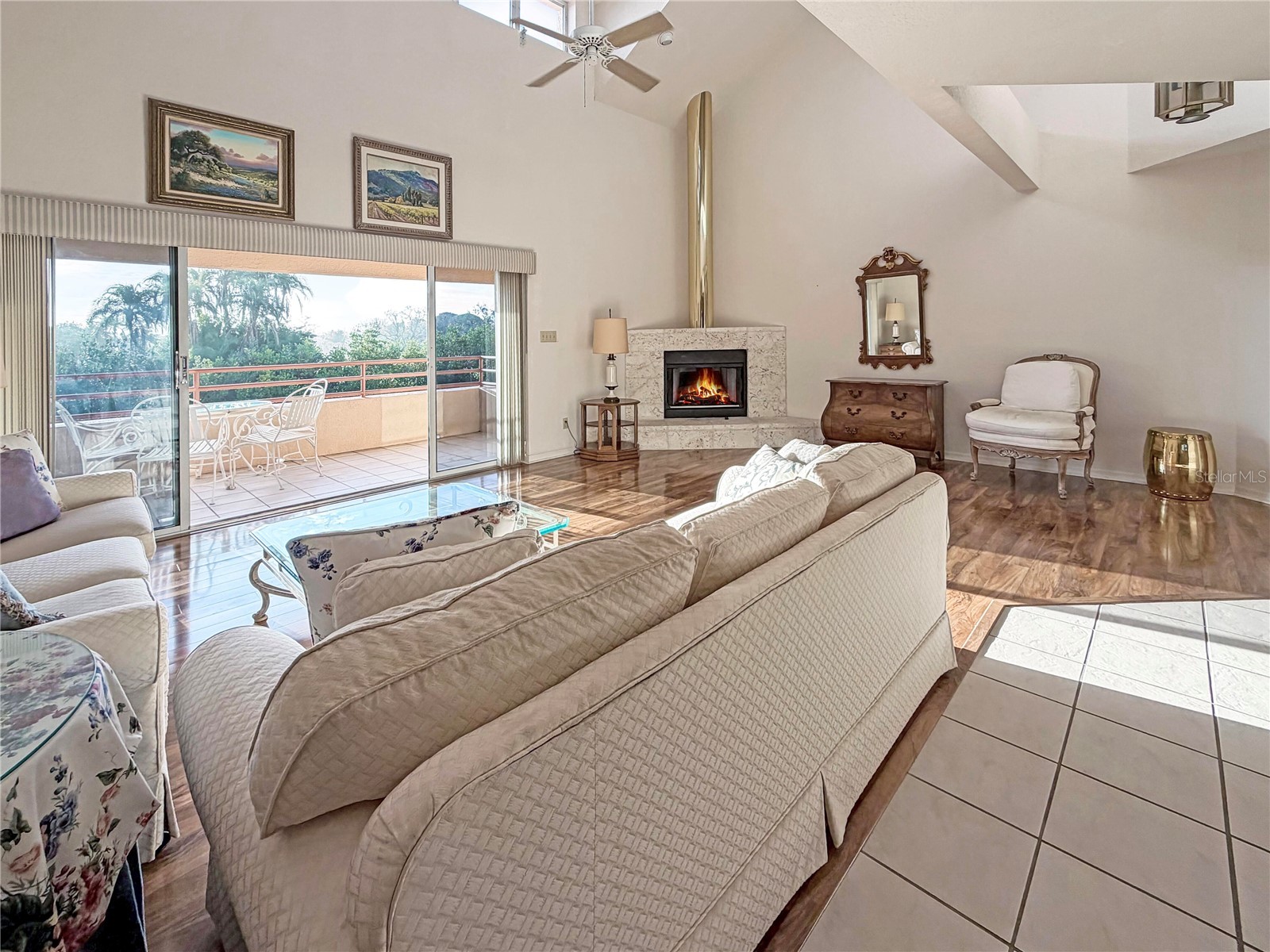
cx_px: 635
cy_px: 476
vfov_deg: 85.7
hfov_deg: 102.1
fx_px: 514
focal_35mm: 14
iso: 50
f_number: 2.2
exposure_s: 1/186
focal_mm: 2.22
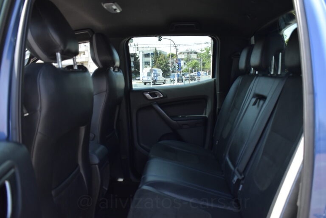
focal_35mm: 27
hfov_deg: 67.4
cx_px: 163
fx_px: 245
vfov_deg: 48.0
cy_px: 109
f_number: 3.5
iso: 1600
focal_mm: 18
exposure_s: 1/1600
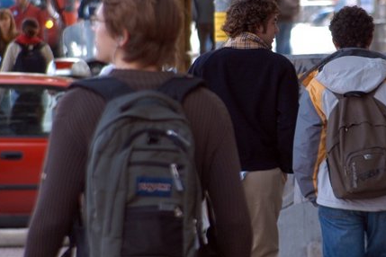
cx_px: 283
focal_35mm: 482
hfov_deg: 4.3
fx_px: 5168
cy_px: 91
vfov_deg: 2.9
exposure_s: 1/180
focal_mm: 200
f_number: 6.3
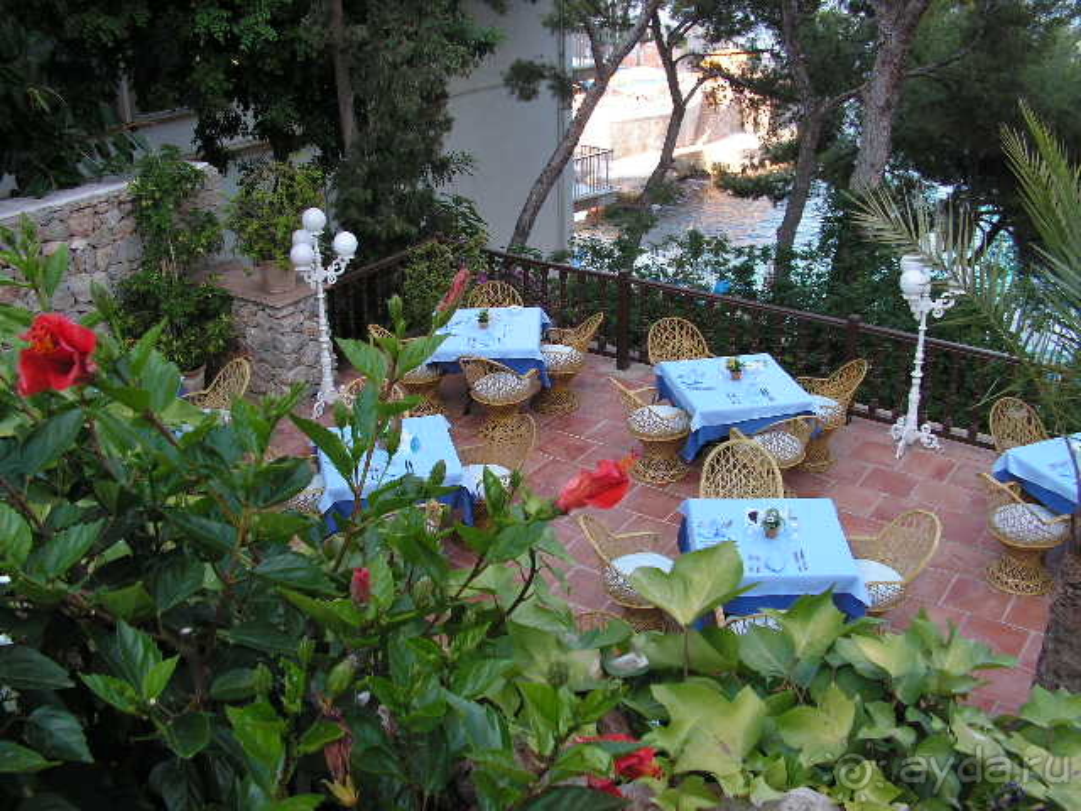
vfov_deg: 39.7
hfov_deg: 51.4
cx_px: 540
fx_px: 1124
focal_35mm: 36
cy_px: 406
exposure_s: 1/60
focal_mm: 6
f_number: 3.2
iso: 50
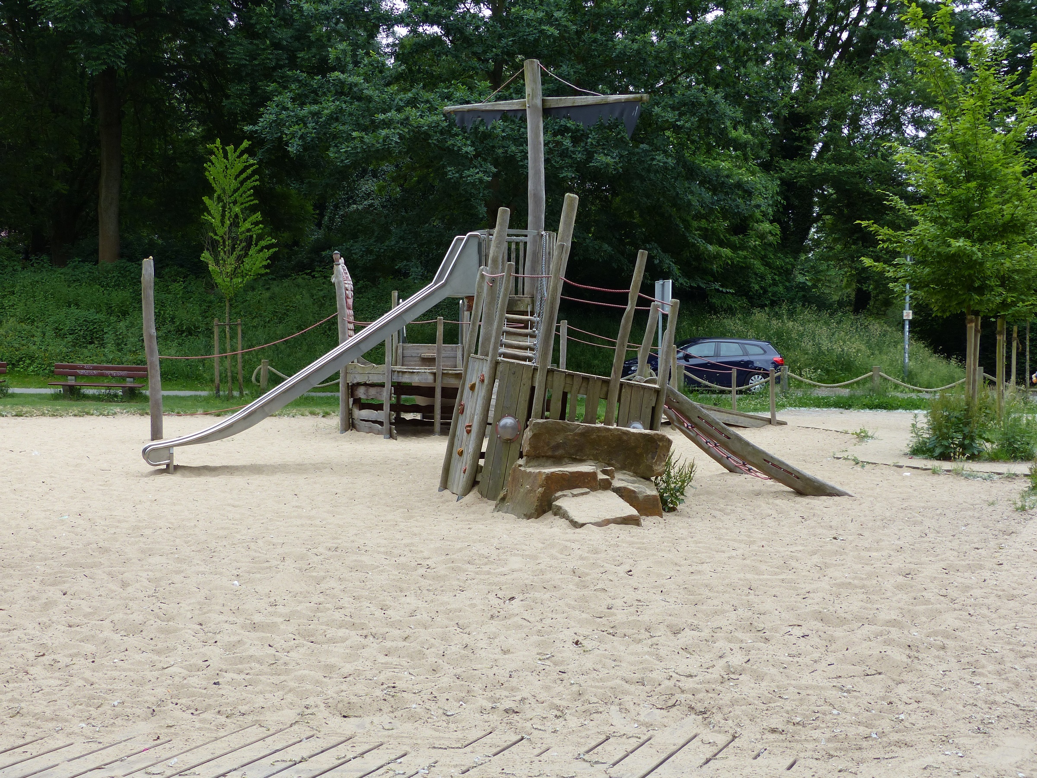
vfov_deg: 35.1
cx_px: 518
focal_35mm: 41
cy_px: 389
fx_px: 1228
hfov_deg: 45.8
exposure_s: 1/125
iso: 100
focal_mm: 7.4
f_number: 2.8
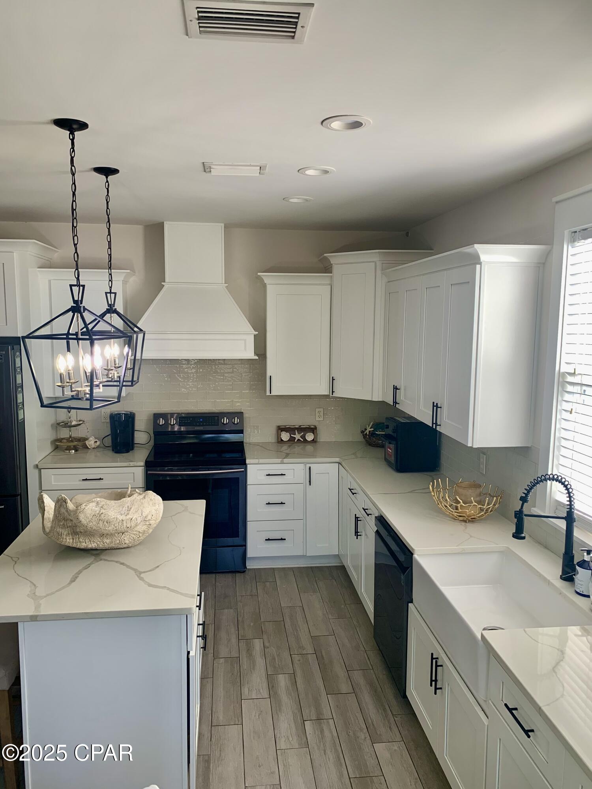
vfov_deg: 67.3
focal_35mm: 26
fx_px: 593
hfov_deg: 53.1
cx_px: 296
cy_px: 394
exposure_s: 1/120
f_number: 1.8
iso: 50
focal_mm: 4.25
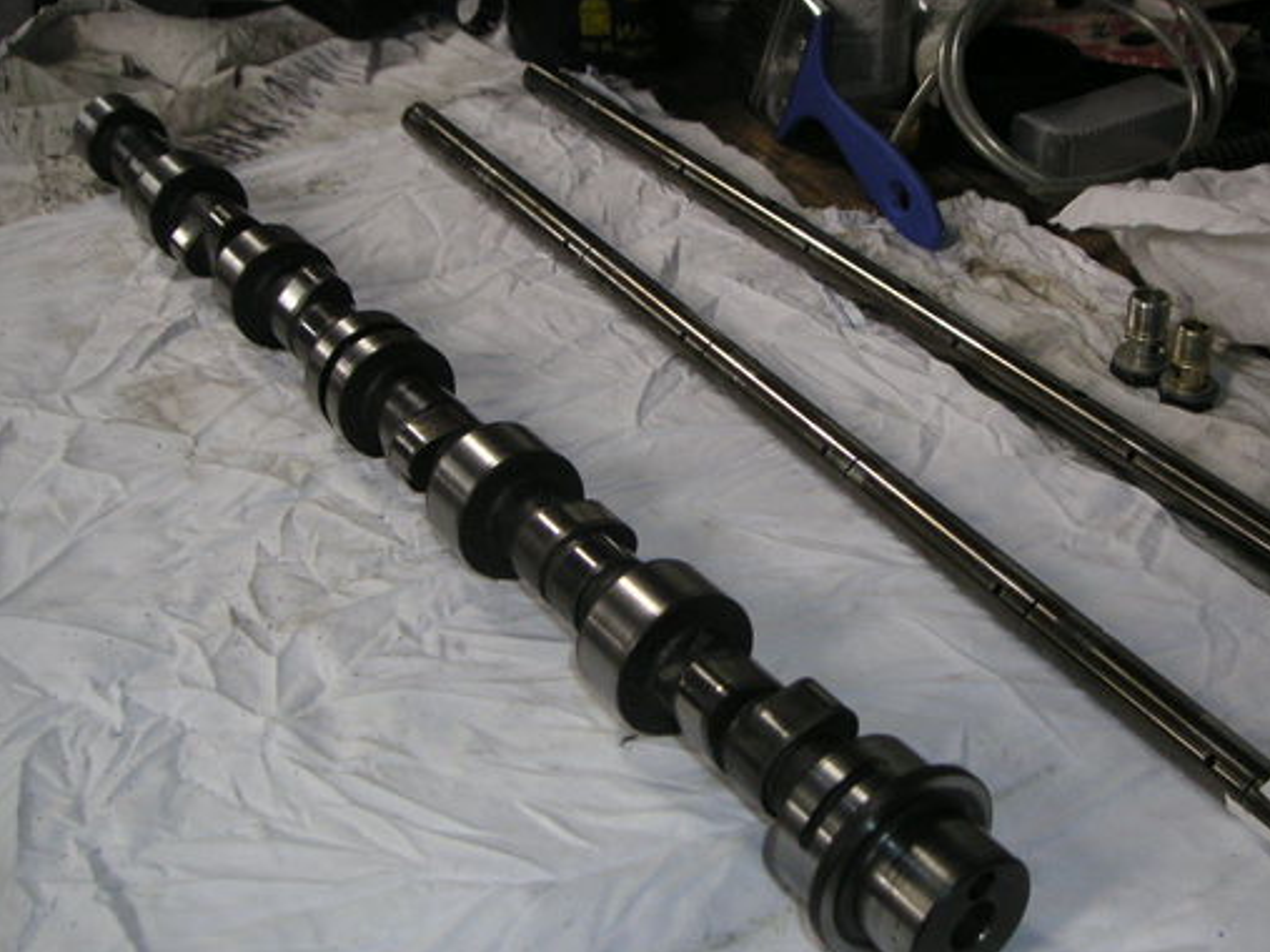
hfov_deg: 39.5
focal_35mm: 48
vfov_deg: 30.2
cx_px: 759
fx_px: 1761
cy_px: 436
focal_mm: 6
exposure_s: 1/30
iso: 100
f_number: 2.8
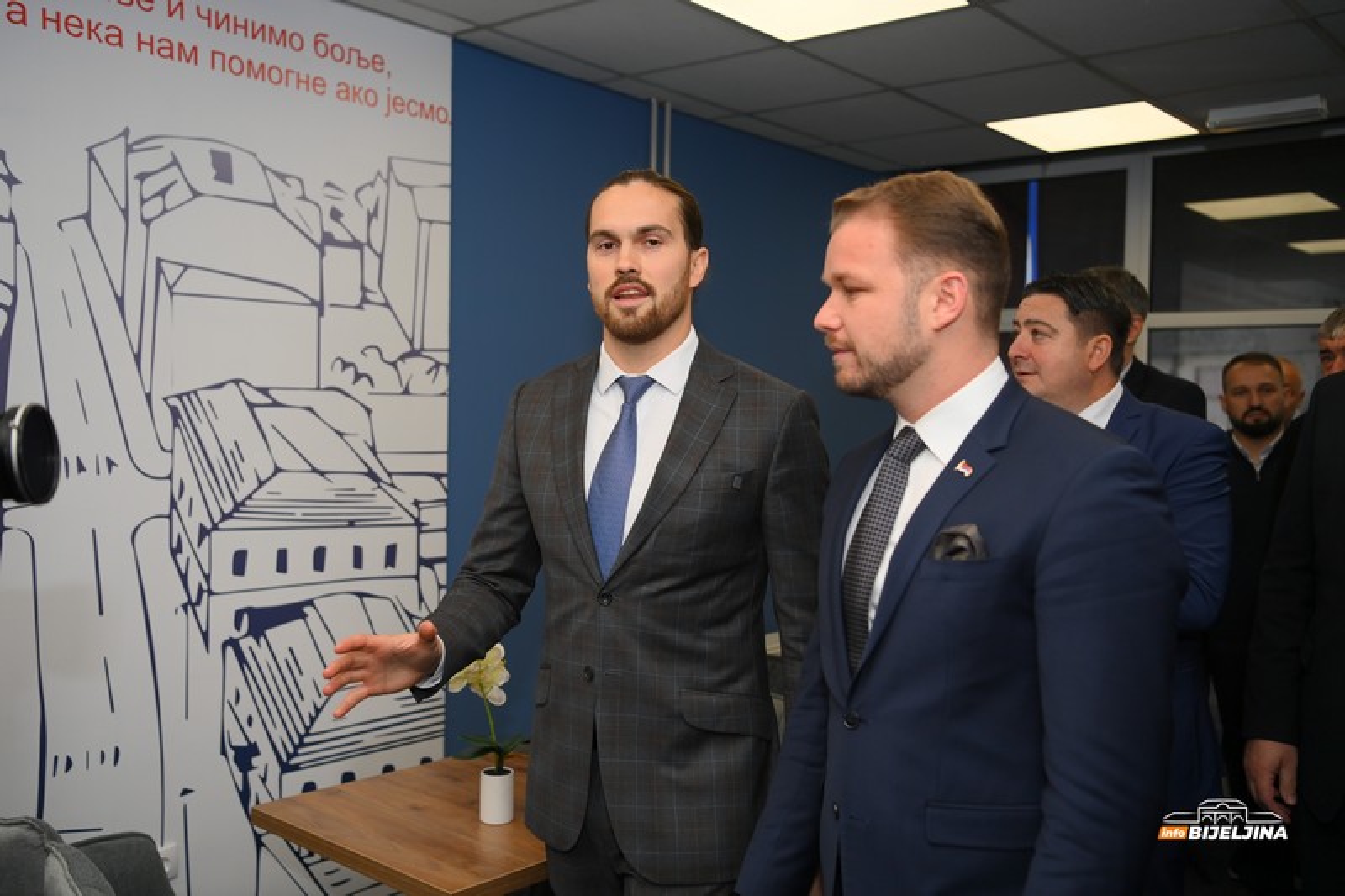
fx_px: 1270
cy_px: 448
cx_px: 672
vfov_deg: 38.9
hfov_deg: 55.8
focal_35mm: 34
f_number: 3.2
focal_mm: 34
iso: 250
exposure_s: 1/640
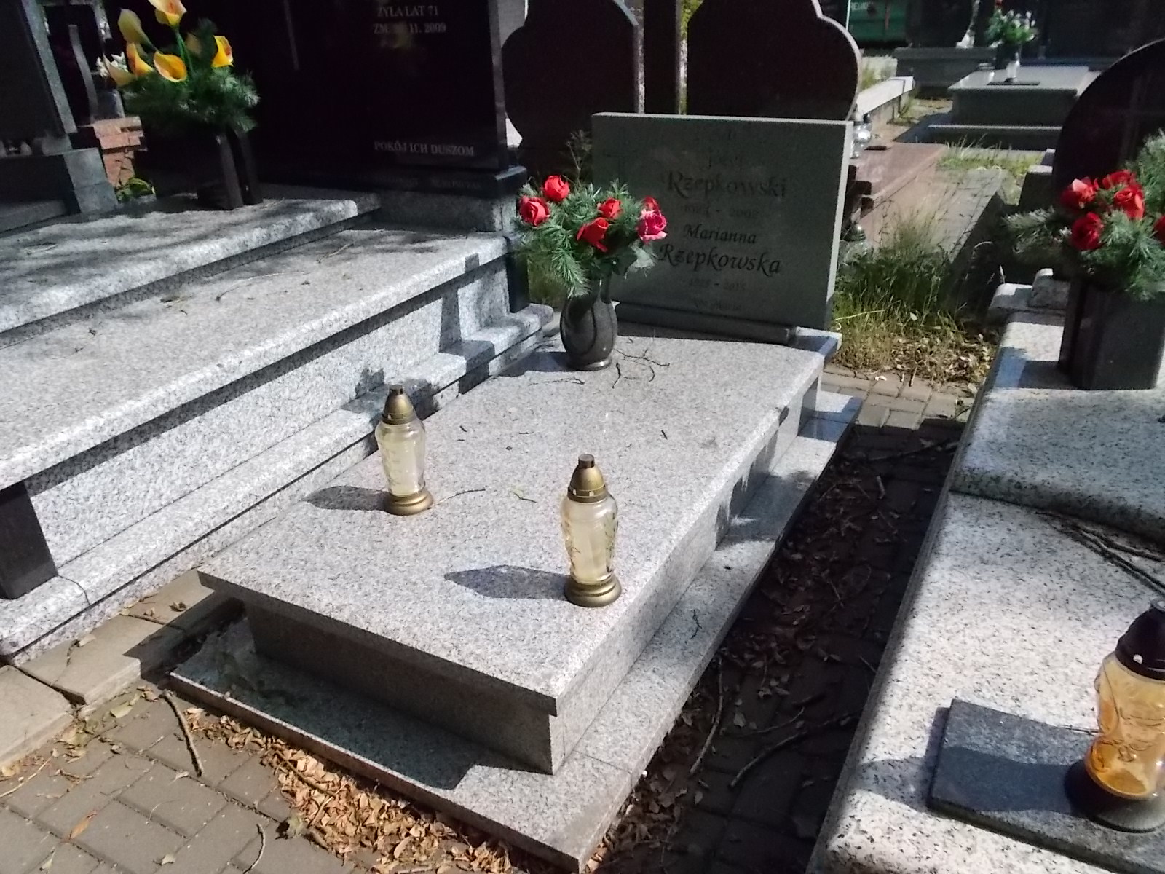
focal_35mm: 26
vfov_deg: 53.1
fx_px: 875
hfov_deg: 67.3
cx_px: 582
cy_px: 437
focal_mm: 4.6
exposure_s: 1/640
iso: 400
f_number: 8
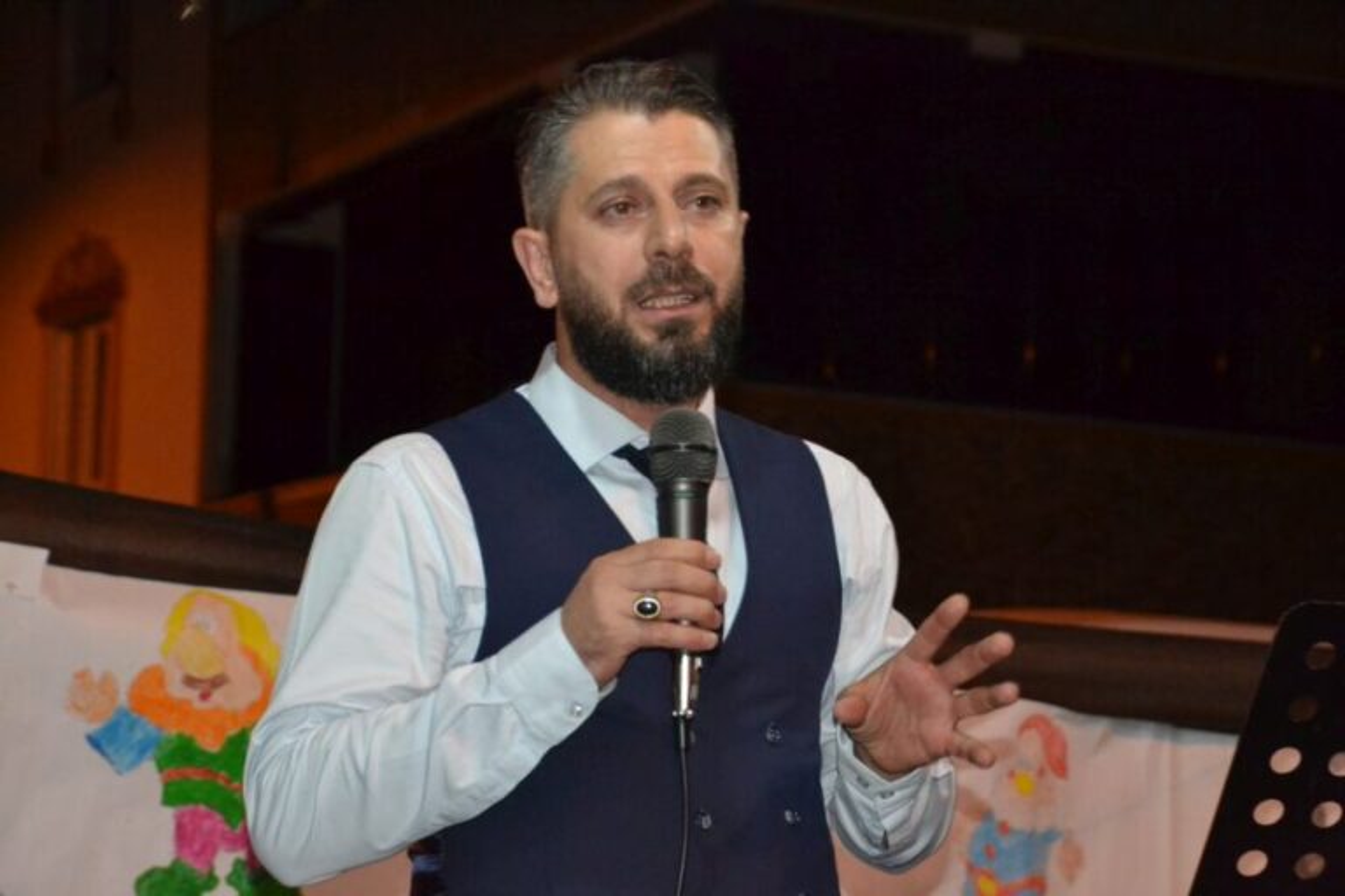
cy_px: 448
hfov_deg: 19.5
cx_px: 672
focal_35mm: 105
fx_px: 3923
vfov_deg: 13.0
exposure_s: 1/60
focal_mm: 70
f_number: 5.3
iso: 3200
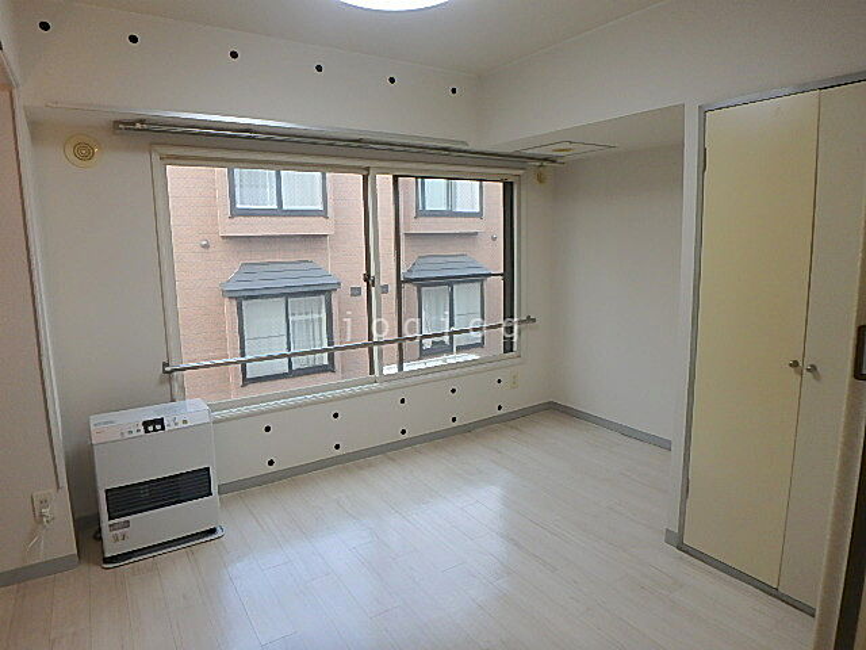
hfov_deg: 79.0
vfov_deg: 63.4
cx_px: 433
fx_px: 525
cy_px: 325
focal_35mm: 21
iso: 160
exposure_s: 1/60
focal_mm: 3.7
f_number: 3.5
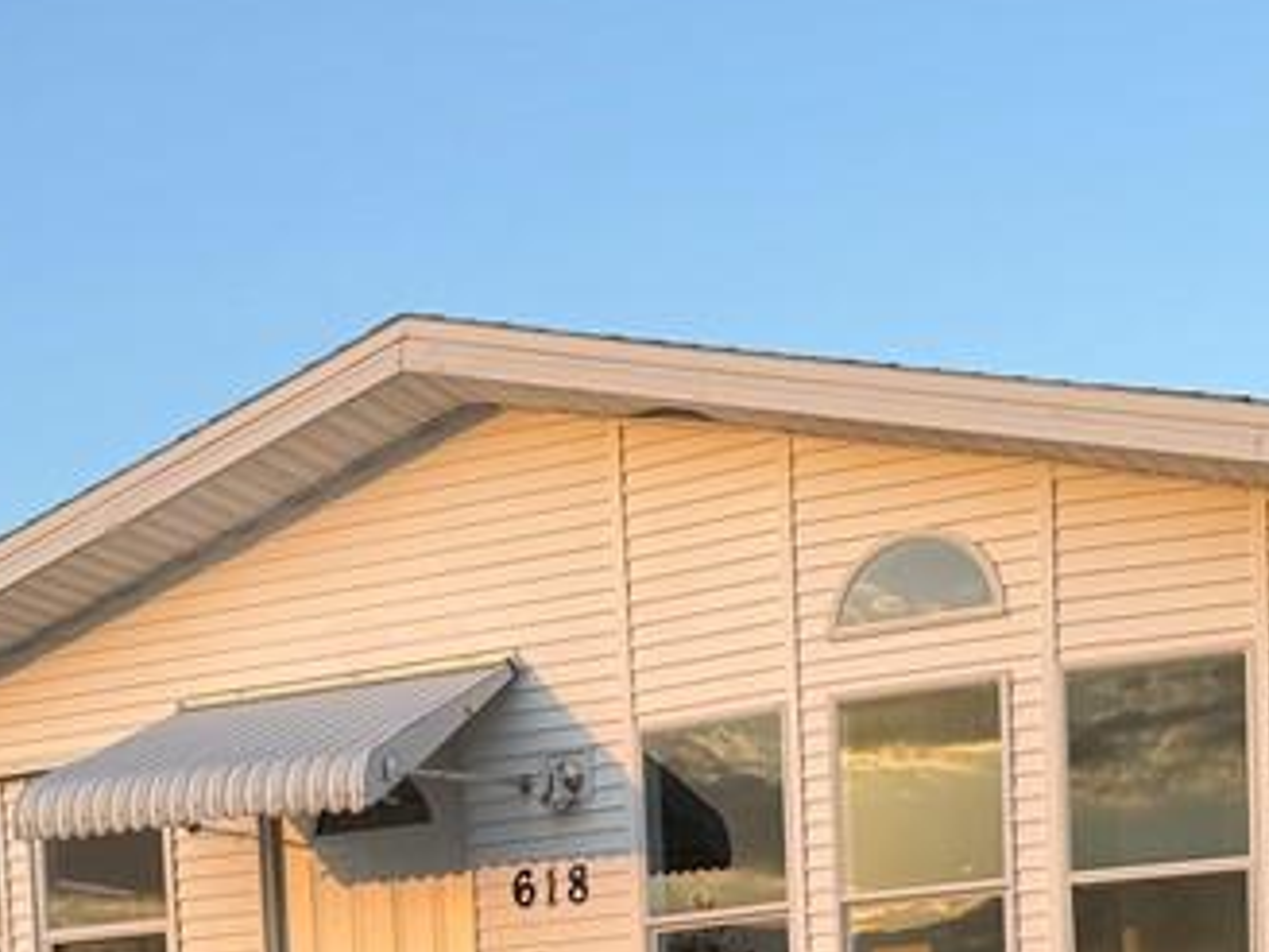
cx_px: 631
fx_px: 2749
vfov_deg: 18.1
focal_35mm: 75
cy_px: 1304
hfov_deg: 26.0
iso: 80
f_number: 1.78
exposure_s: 1/1046
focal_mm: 6.76
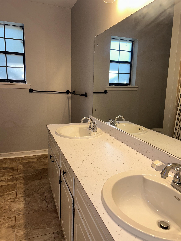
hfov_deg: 53.1
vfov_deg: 67.3
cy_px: 120
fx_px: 181
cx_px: 90
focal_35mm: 26
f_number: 1.5
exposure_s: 1/120
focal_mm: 5.7
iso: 40
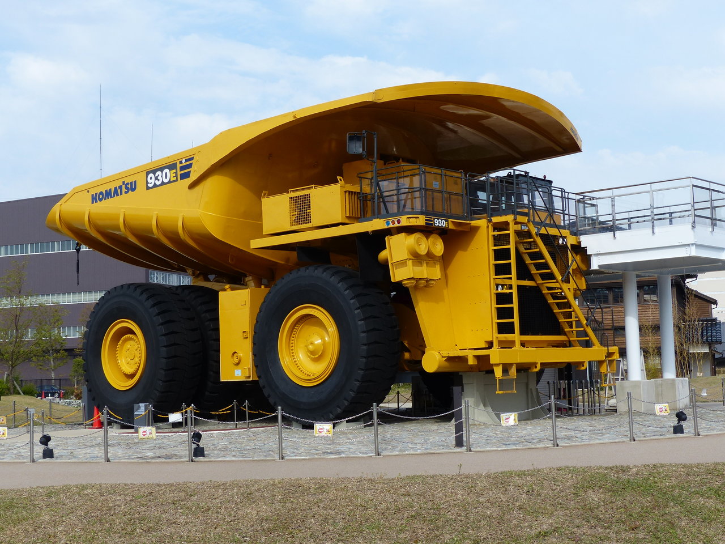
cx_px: 362
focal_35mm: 52
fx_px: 1089
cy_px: 272
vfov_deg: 28.0
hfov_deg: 36.8
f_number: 4
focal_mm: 9.4
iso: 100
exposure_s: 1/640
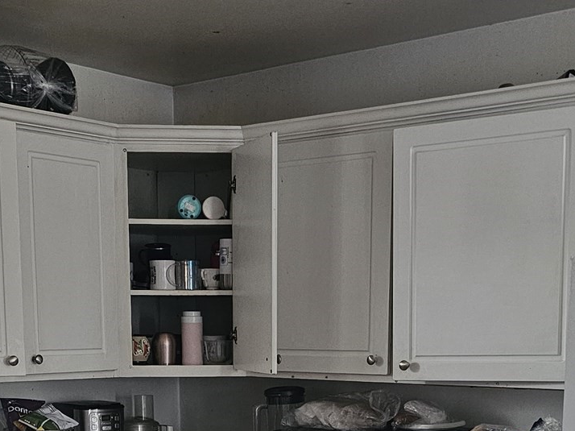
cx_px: 249
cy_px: 528
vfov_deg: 20.7
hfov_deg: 29.4
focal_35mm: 66
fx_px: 1096
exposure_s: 1/60
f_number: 1.7
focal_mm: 6.3
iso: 500
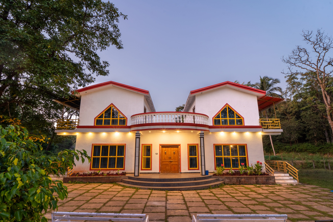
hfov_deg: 104.2
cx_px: 166
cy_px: 111
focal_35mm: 14
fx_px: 130
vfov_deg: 81.2
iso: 320
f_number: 13
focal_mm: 14
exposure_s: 1/2.5
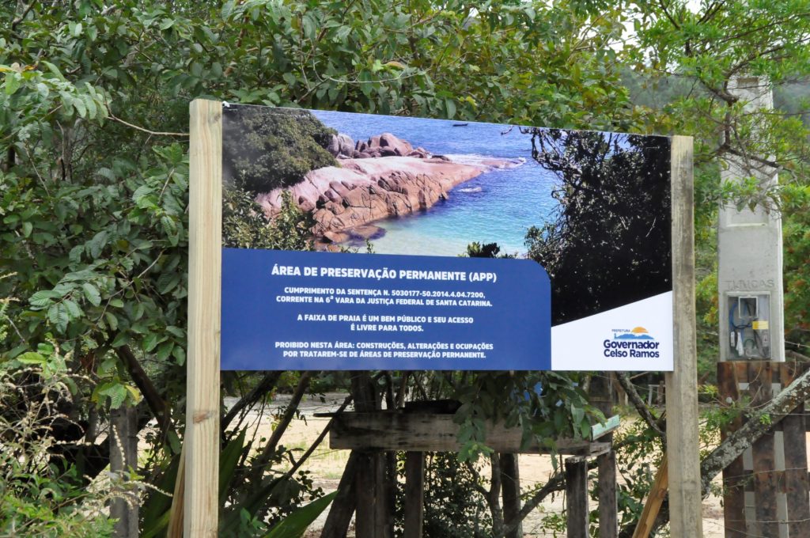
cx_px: 405
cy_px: 269
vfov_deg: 22.6
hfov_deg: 33.4
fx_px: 1348
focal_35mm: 60
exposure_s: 1/500
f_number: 11
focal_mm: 40
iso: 2500
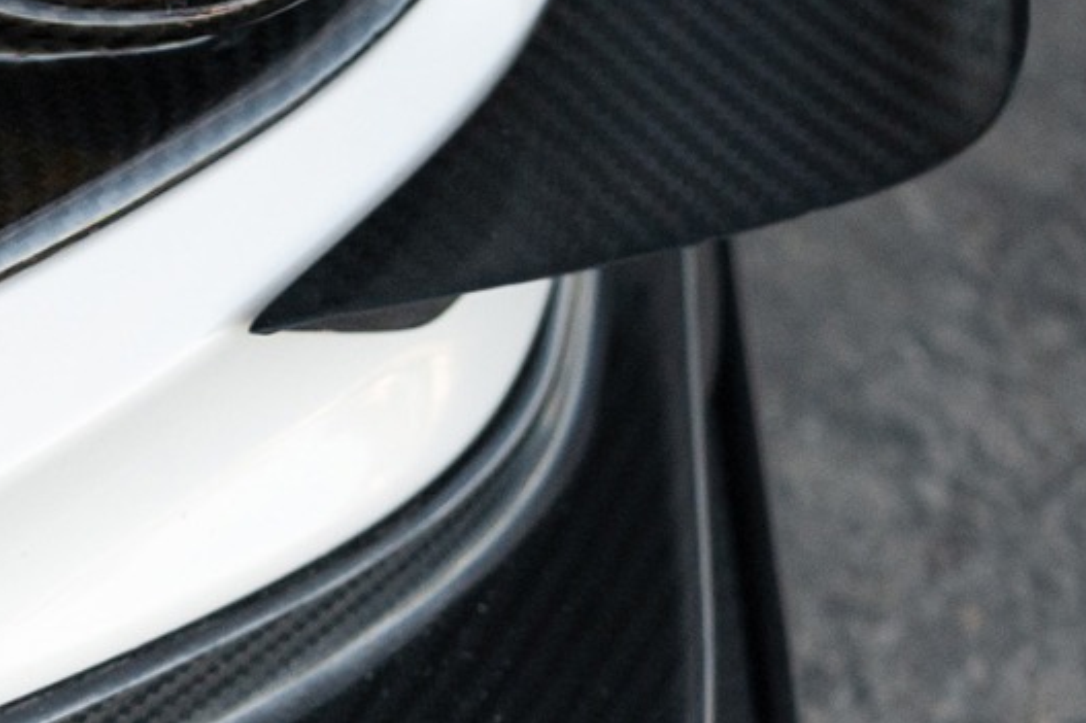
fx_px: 12062
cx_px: -321
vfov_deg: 3.4
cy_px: 849
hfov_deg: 5.1
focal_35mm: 400
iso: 1600
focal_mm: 130
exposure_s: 1/500
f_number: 4
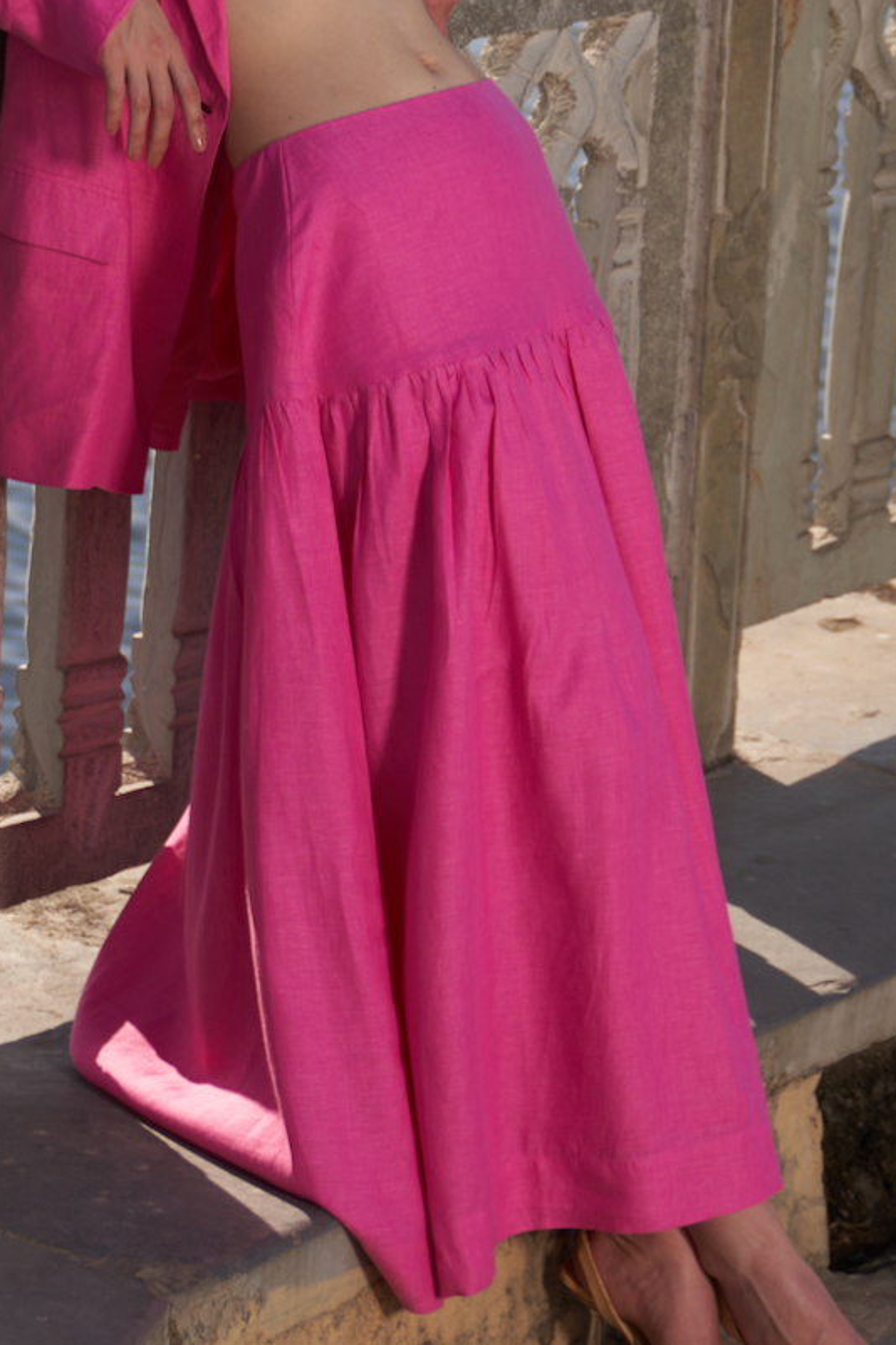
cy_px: 364
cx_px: 399
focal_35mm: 96
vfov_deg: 21.1
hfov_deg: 14.2
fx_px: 3584
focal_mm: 38
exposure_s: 1/2500
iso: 50
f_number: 2.8
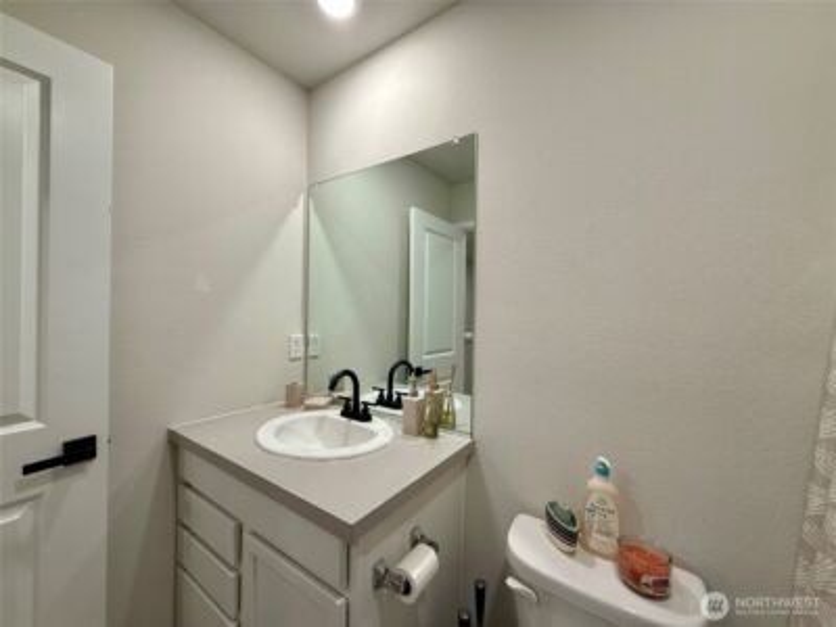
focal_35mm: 14
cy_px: 314
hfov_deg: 102.1
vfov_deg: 85.7
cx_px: 418
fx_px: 338
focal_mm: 2.22
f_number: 2.2
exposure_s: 1/120
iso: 160
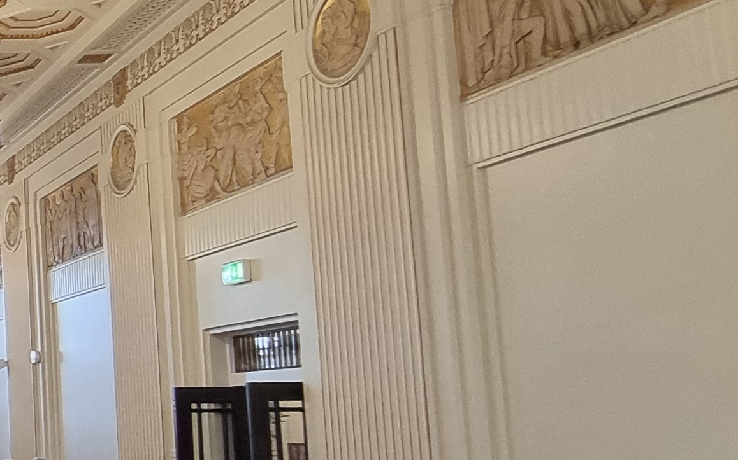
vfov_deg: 26.6
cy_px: 325
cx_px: -355
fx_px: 965
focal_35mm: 48
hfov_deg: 28.4
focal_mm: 2.2
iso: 320
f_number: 2.2
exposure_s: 1/50
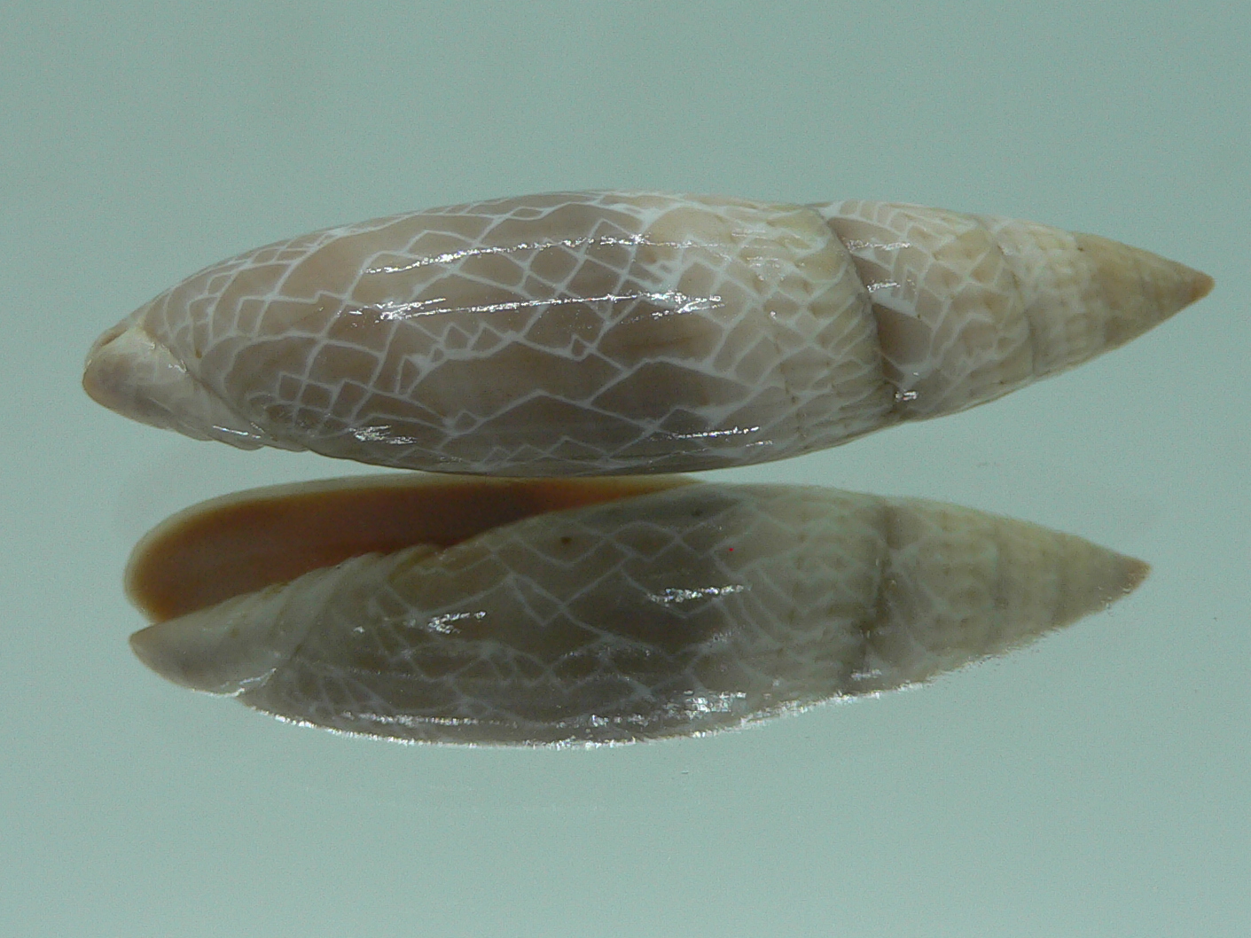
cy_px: 418
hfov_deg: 38.2
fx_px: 1807
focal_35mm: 50
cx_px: 631
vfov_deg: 29.1
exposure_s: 1/60
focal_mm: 4.6
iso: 80
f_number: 2.8
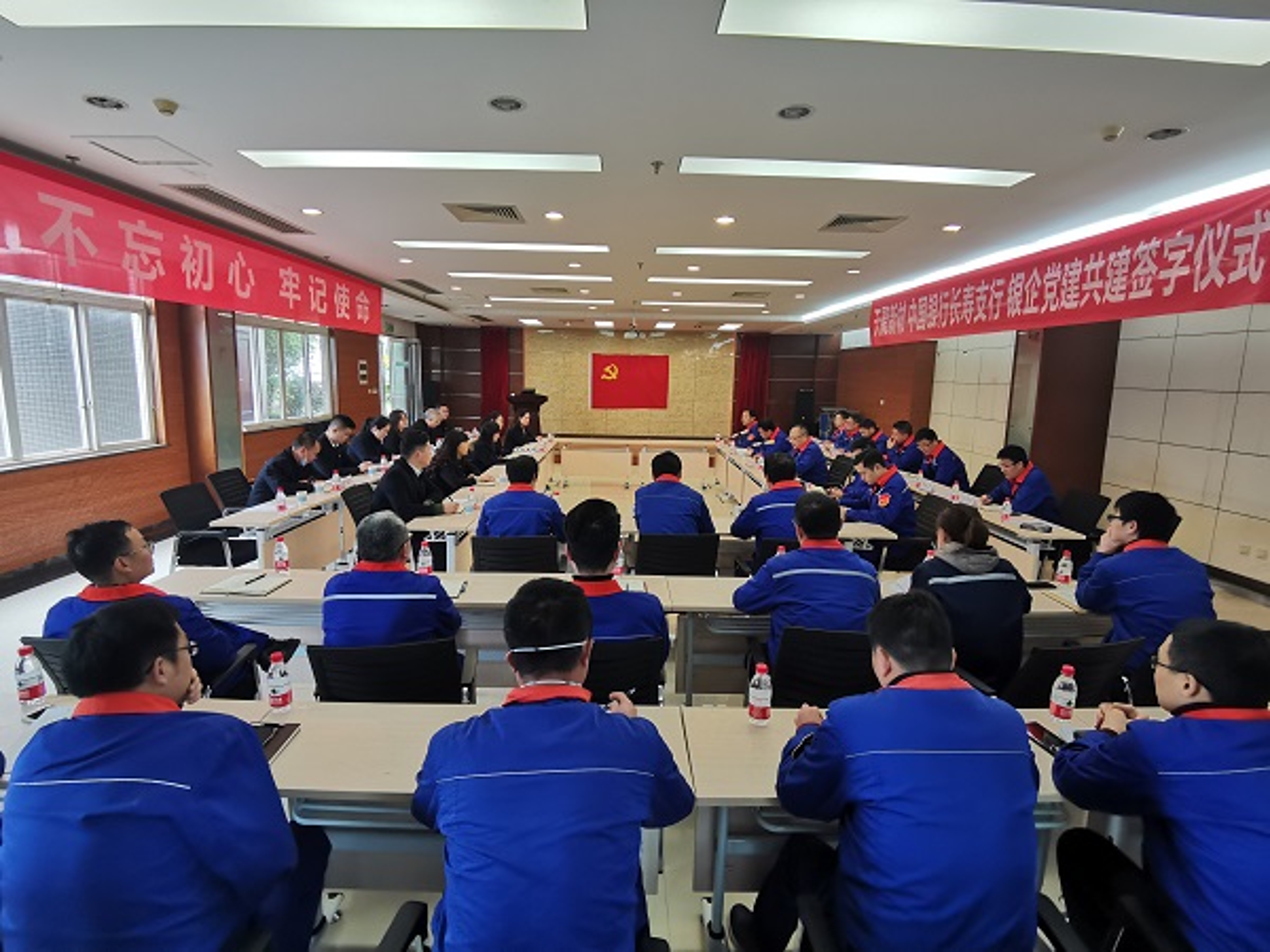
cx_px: 635
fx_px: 624
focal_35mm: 17
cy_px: 476
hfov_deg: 91.0
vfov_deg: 74.7
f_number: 2.2
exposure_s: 1/50
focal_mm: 2.26
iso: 250
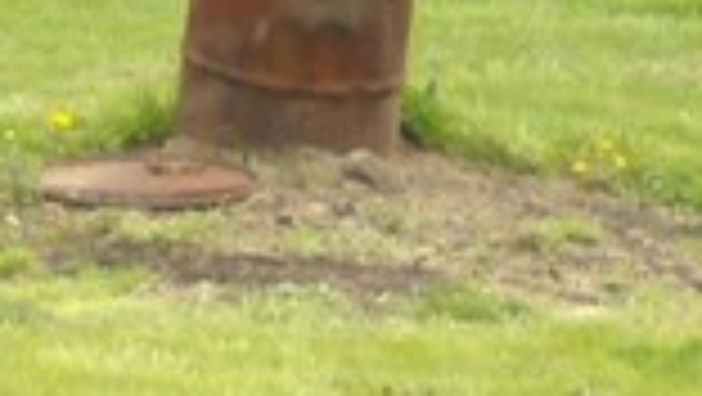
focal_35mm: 257
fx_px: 4787
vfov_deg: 4.7
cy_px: 14
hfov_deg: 7.9
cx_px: -837
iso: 80
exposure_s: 1/200
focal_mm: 6.4
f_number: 3.6
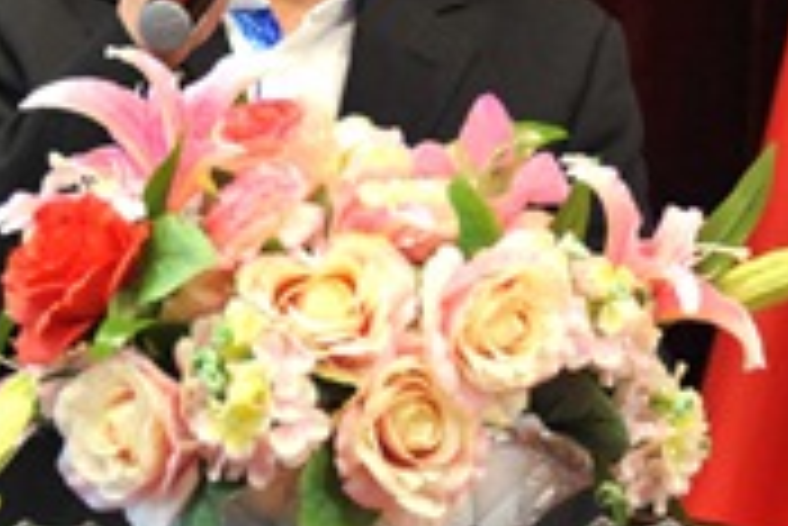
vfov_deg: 2.1
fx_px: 14239
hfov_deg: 3.2
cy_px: 2
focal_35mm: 650
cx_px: 315
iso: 2000
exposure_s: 1/60
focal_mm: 190
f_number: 5.6
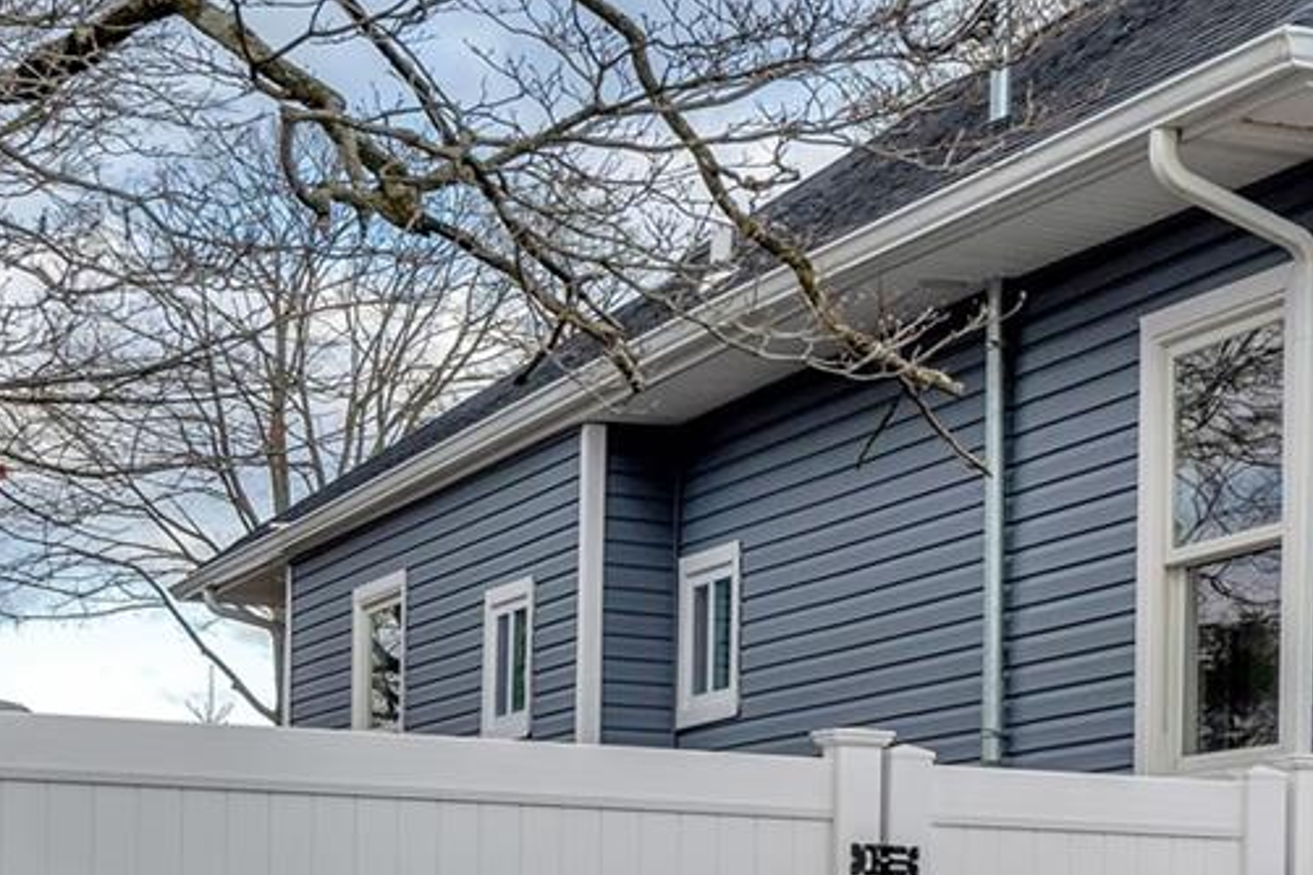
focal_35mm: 90
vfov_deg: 15.1
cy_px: 693
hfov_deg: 21.8
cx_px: 1316
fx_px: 3282
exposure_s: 1/250
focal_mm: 22
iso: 100
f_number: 5.6
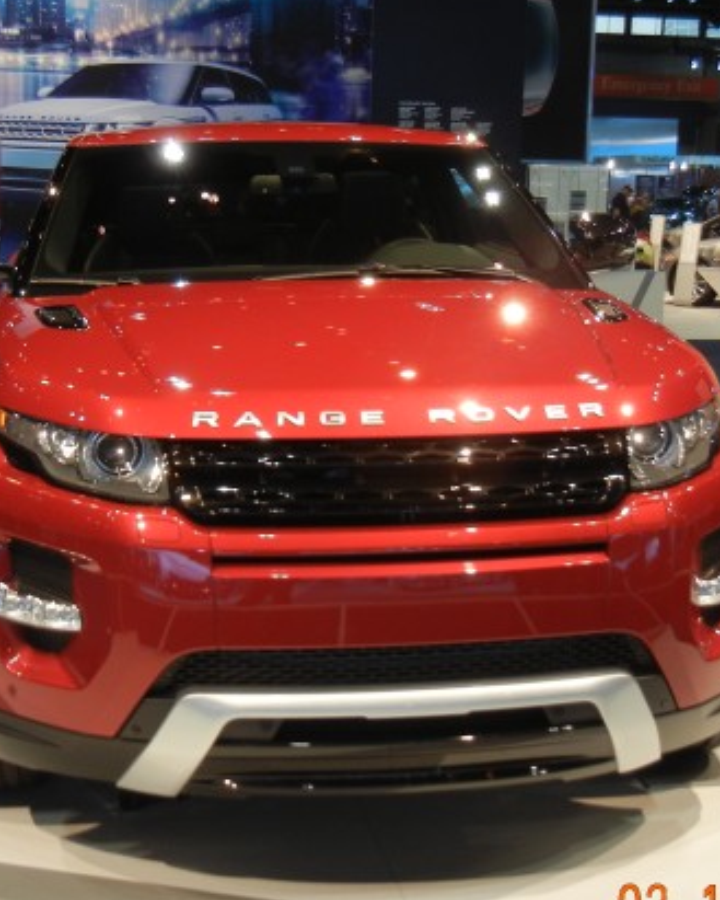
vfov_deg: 33.0
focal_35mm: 57
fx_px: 1518
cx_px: 280
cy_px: 385
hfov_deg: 26.6
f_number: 3.5
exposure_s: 1/60
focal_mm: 5.4
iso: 171
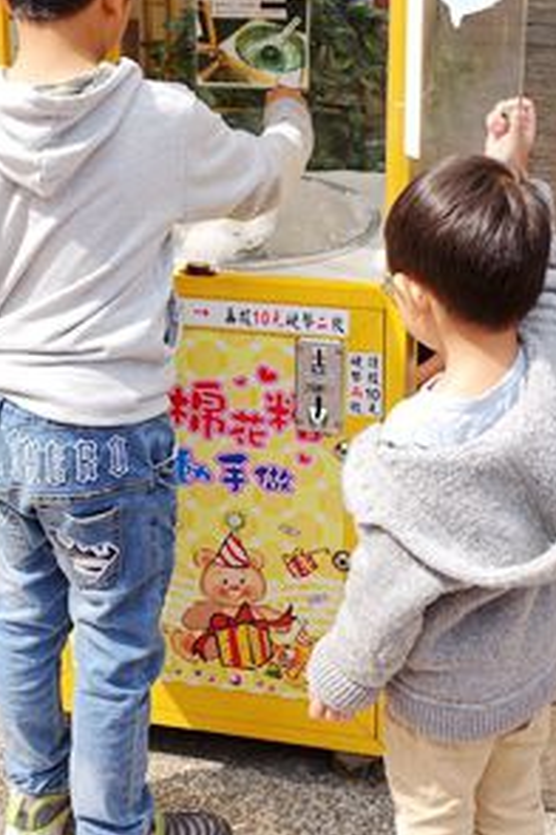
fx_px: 1228
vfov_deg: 35.8
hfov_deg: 25.4
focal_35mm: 53
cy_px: 128
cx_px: 189
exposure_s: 1/800
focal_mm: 8.8
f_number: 3.2
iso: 125
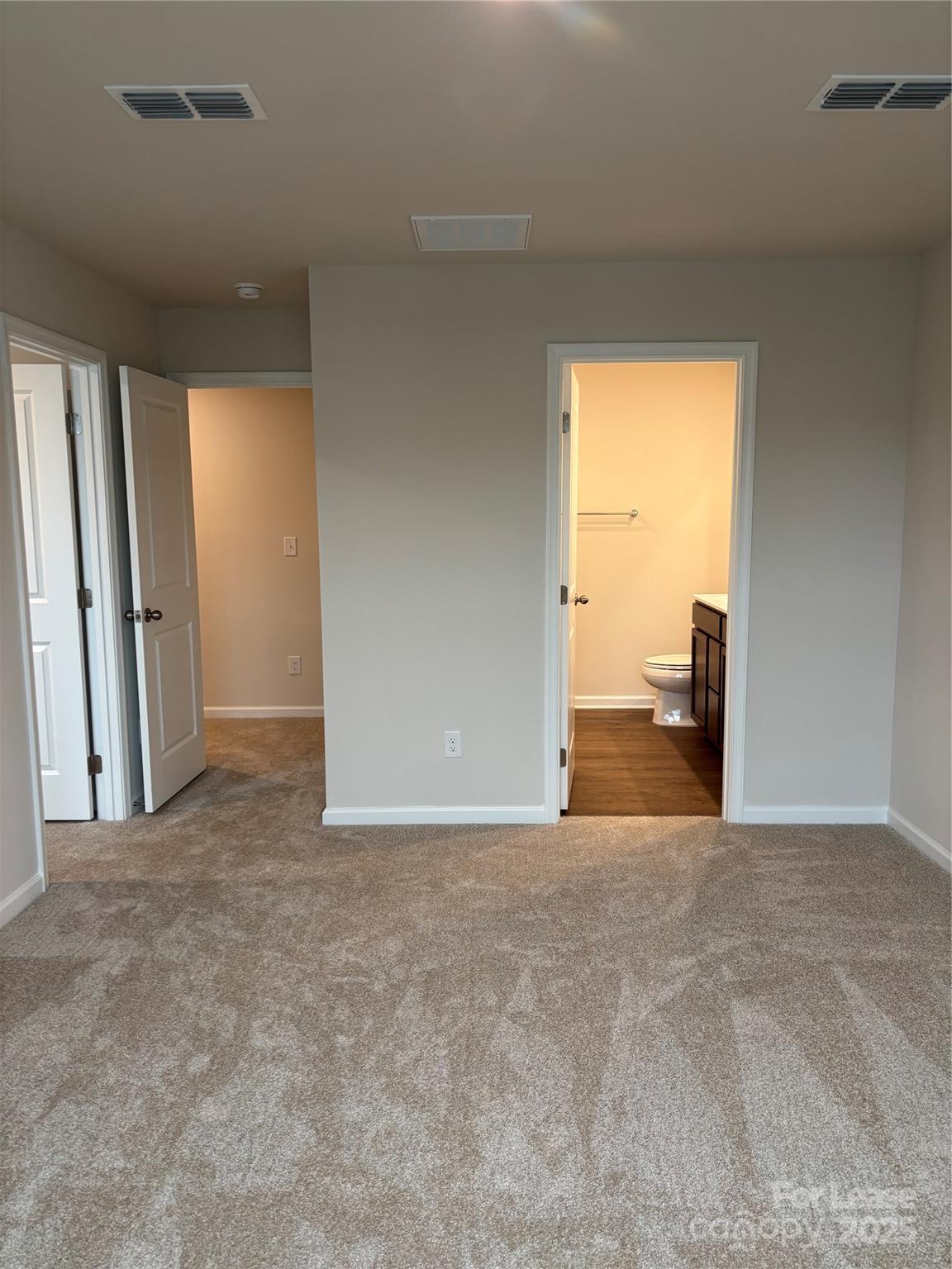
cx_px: 476
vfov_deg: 67.3
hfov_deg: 53.1
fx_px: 953
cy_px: 634
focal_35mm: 26
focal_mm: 5.96
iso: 100
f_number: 1.6
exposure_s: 1/60
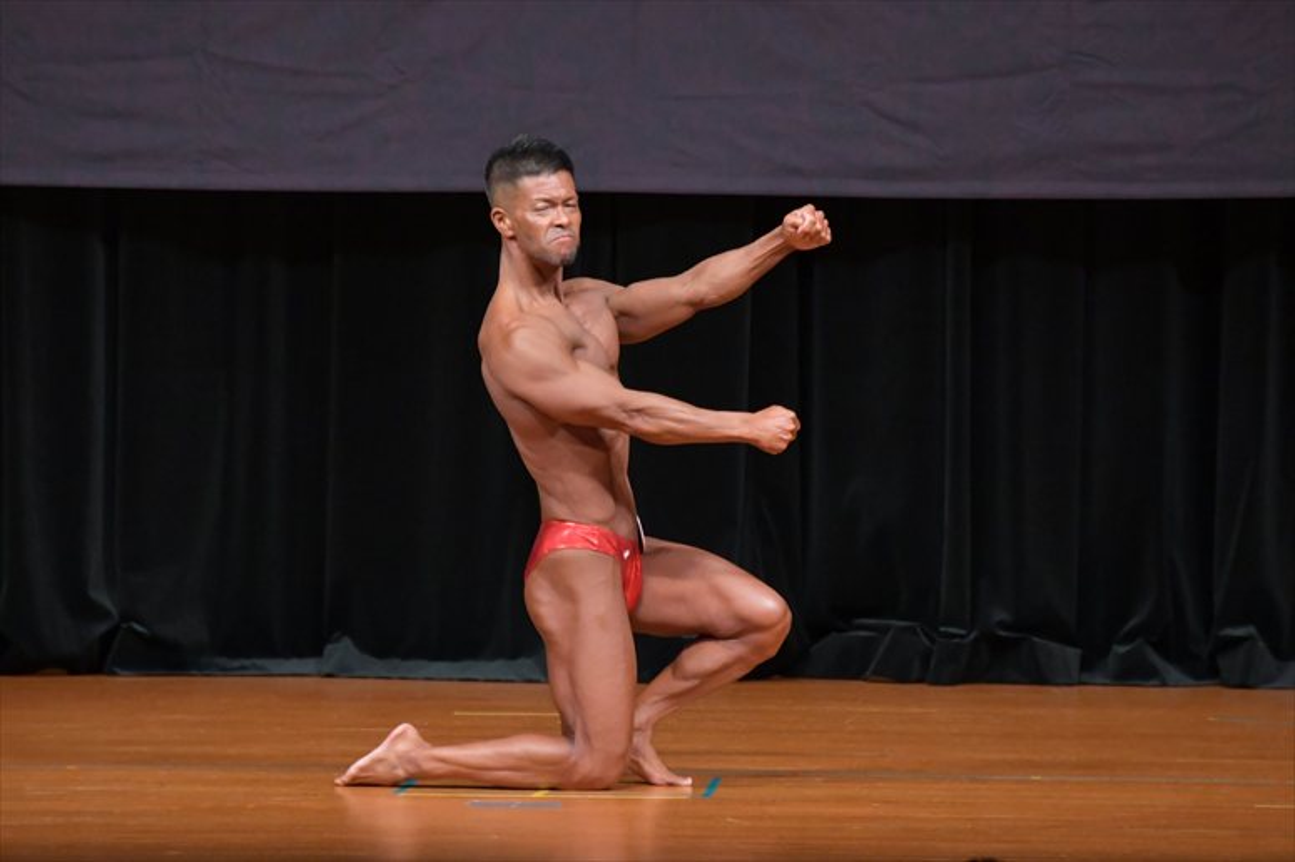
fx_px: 11326
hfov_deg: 6.5
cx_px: 648
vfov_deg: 4.4
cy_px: 431
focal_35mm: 315
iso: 5000
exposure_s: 1/400
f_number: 5.6
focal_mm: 210
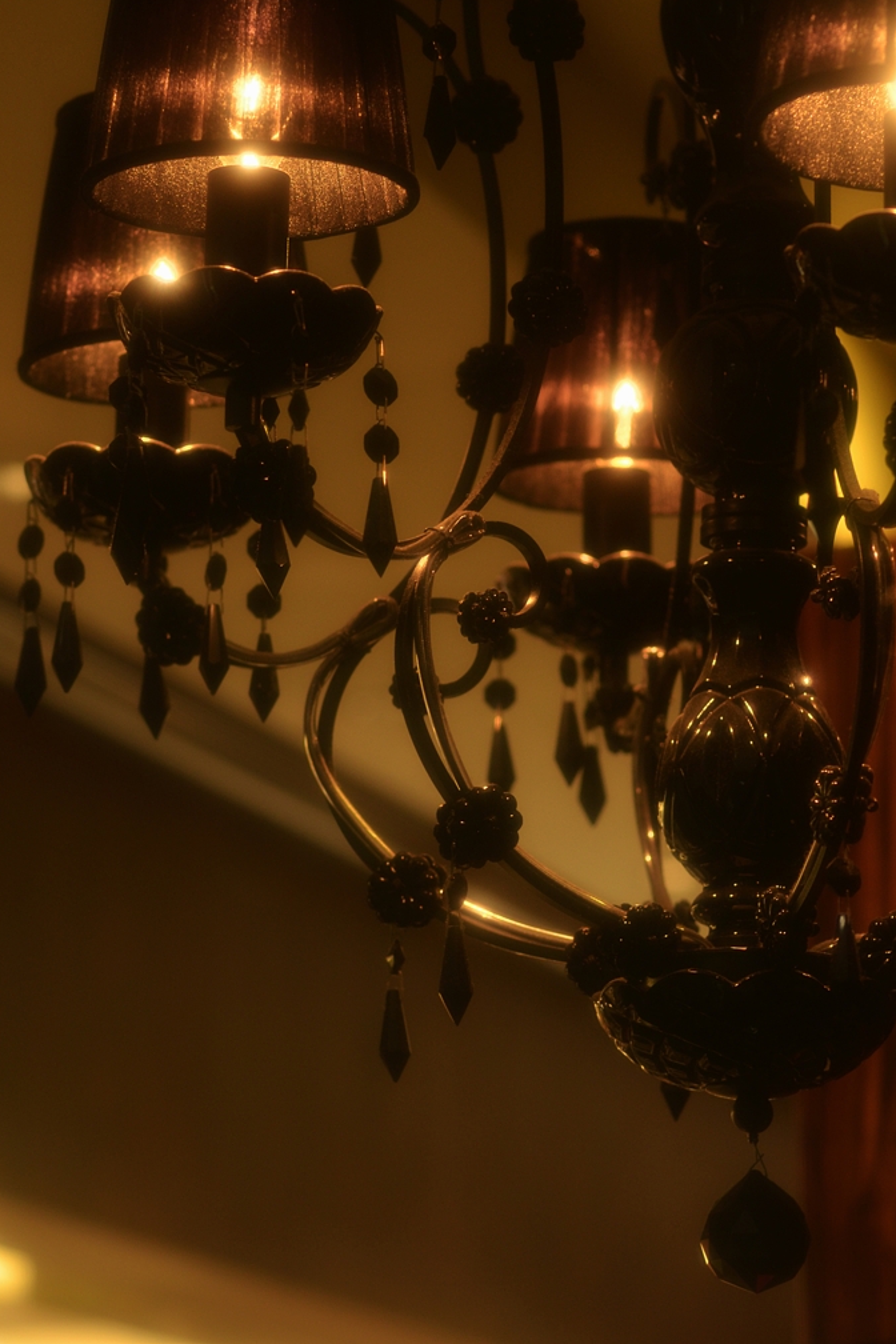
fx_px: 5674
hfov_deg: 9.0
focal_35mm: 152
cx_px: 445
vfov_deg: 13.5
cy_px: 663
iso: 250
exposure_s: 1/30
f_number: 5
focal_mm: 100
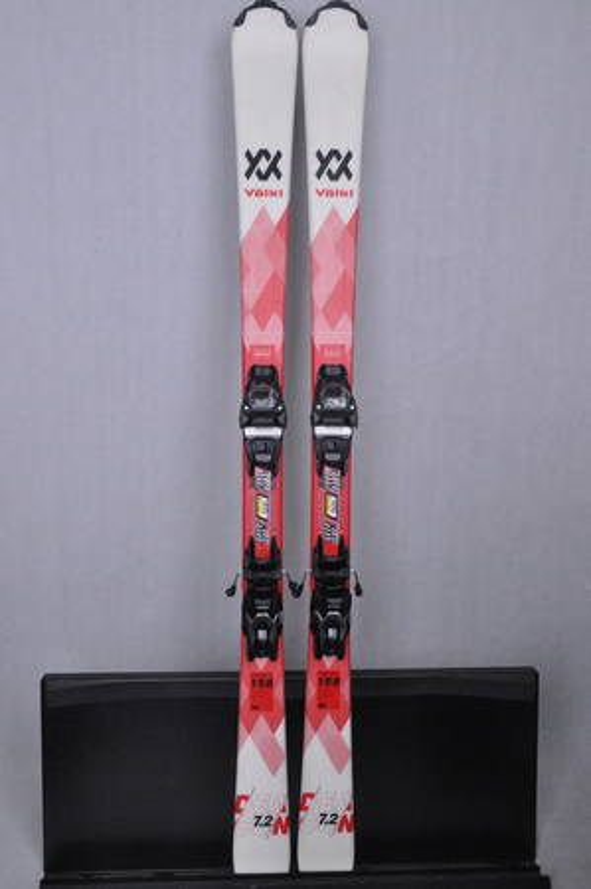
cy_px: 444
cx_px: 296
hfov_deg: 36.8
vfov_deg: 53.2
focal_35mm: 36
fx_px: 888
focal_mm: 24
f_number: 9.5
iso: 3200
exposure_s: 1/125
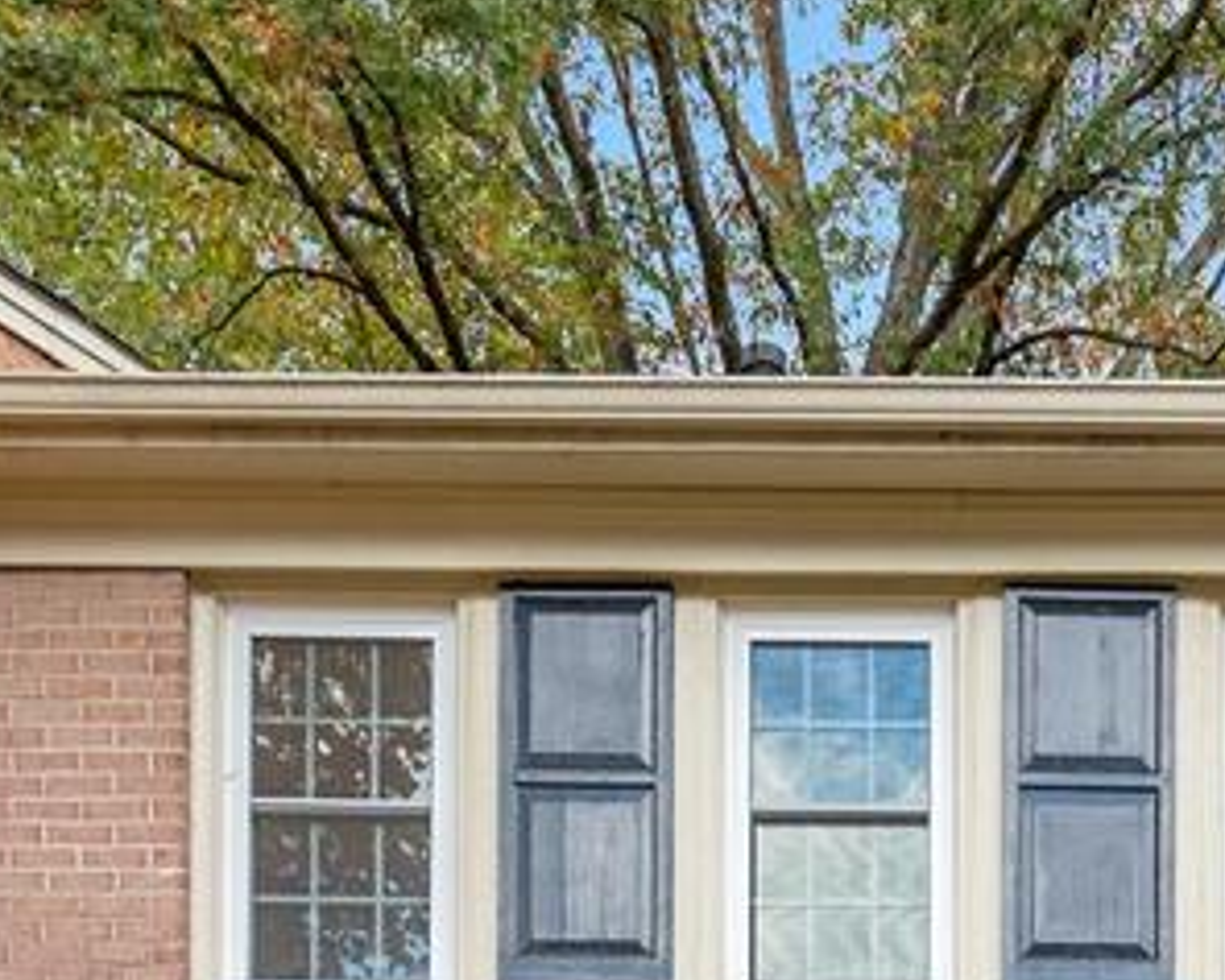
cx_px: 1138
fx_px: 2321
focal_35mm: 64
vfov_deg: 20.3
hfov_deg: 28.3
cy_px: 1495
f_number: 5
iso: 100
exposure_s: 1/160
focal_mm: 14
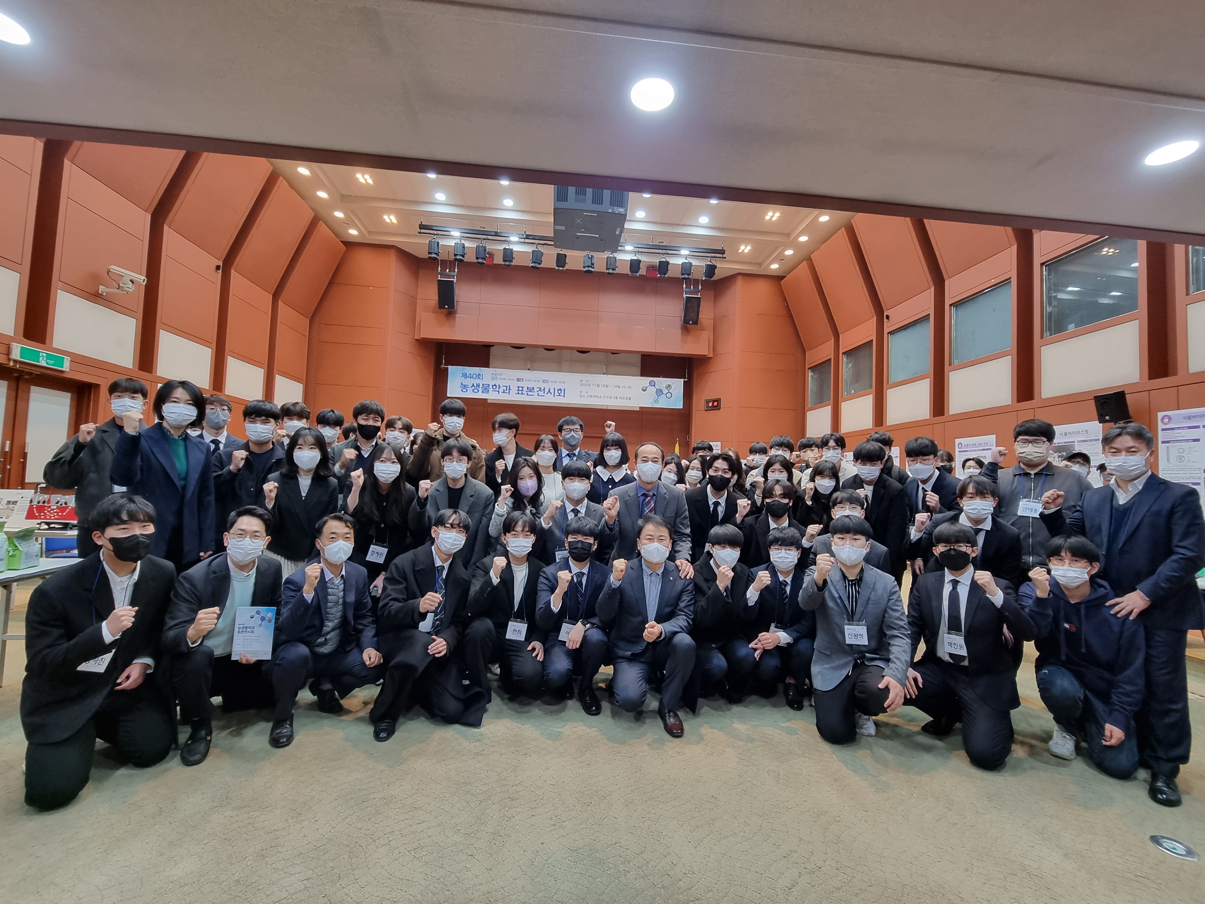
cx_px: 602
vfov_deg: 89.9
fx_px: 453
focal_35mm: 13
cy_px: 452
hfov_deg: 106.2
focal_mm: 2.2
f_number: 2.2
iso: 320
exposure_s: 1/30
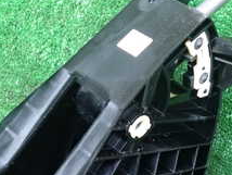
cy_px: 109
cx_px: 114
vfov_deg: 17.6
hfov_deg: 23.3
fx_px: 564
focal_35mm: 84
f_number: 2.3
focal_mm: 5.4
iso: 320
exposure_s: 1/30
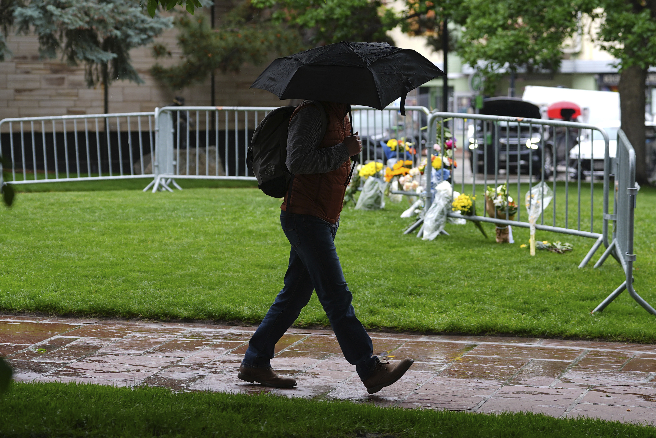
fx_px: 1915
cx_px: 328
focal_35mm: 105
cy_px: 219
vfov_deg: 13.1
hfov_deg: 19.4
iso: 200
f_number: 3.2
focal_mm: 70
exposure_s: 1/250
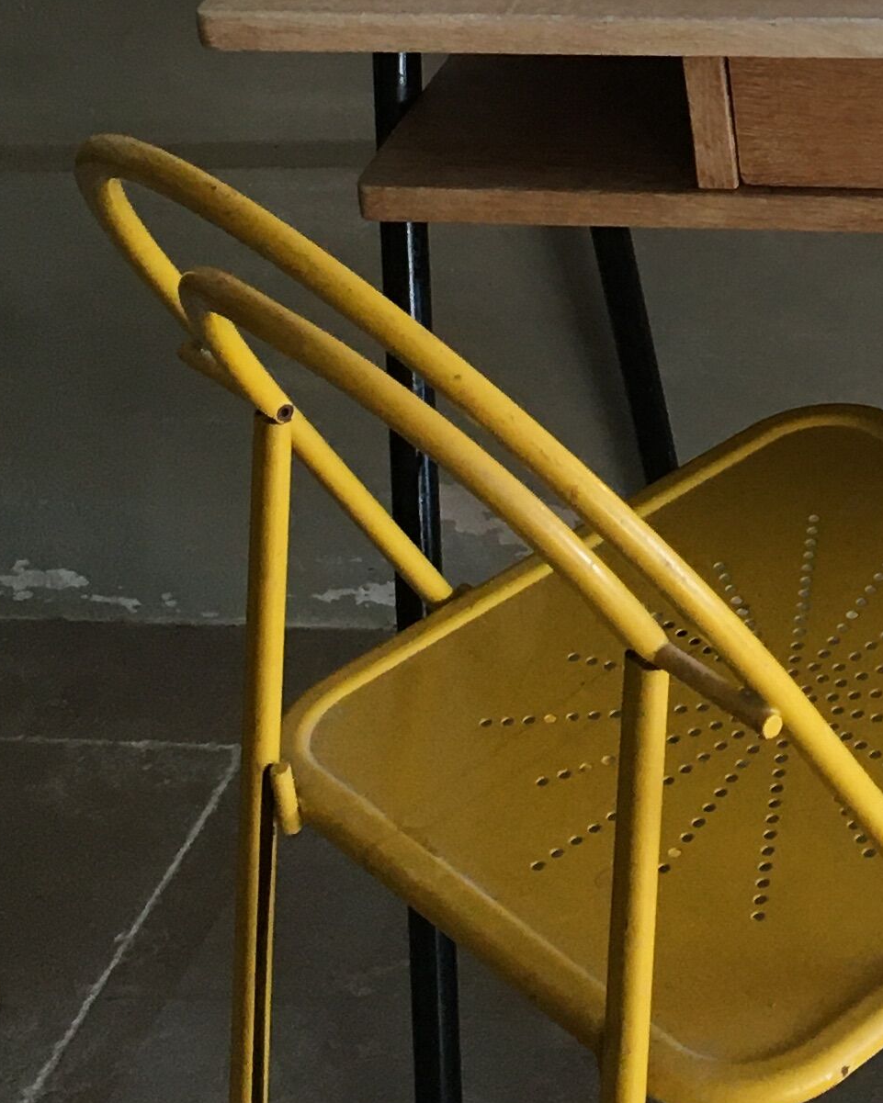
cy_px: -268
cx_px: 1041
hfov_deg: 15.6
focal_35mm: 95
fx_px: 3103
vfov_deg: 18.9
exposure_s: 1/33
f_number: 2.2
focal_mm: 4.15
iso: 64
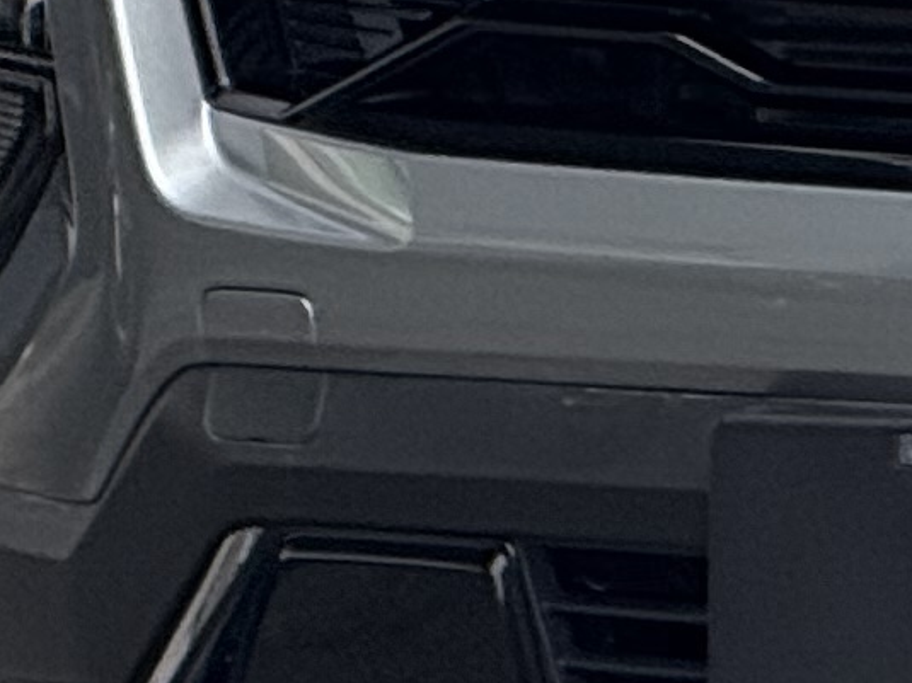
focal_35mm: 904
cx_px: 3232
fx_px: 23812
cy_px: -528
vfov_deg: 1.6
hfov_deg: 2.2
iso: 50
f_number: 2.8
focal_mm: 15.66
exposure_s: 1/655
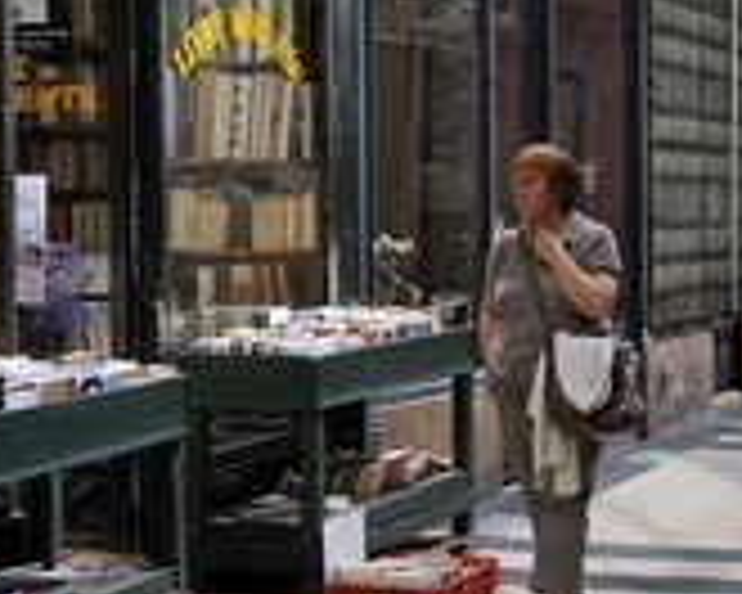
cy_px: 176
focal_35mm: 86
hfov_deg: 22.0
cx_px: 585
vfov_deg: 17.8
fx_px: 1889
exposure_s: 1/80
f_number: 5.6
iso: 200
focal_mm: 36
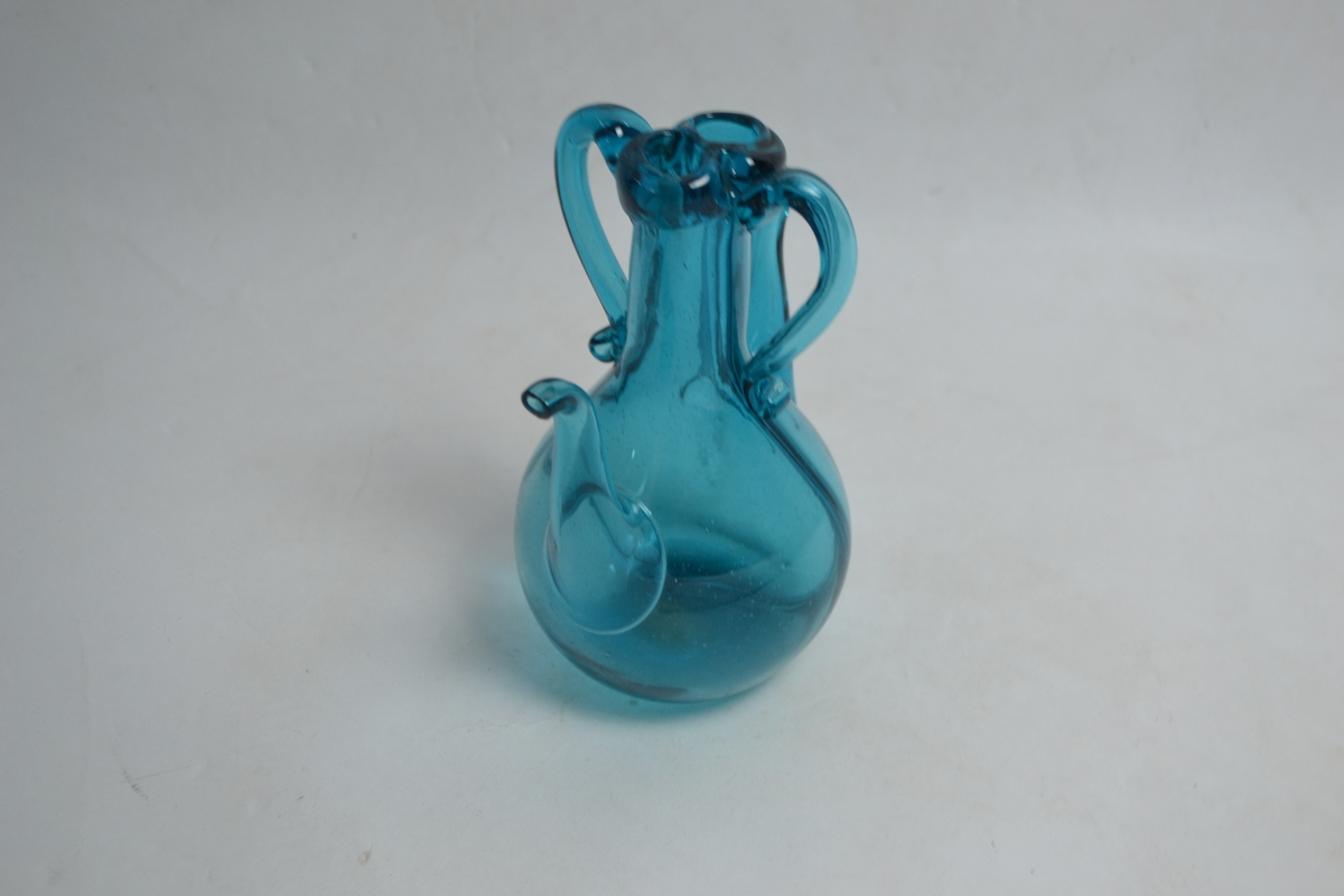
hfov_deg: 45.0
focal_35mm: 44
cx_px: 672
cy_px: 448
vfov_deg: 30.8
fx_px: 1624
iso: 400
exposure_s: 1/30
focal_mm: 29
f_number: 4.5
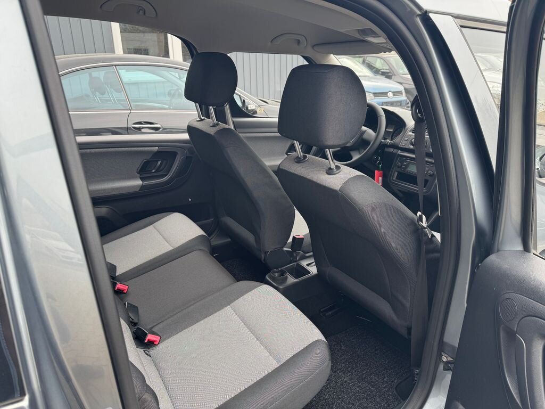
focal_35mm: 24
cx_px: 272
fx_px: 378
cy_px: 204
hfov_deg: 71.6
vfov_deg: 56.8
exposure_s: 1/220
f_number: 1.78
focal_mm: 6.76
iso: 64
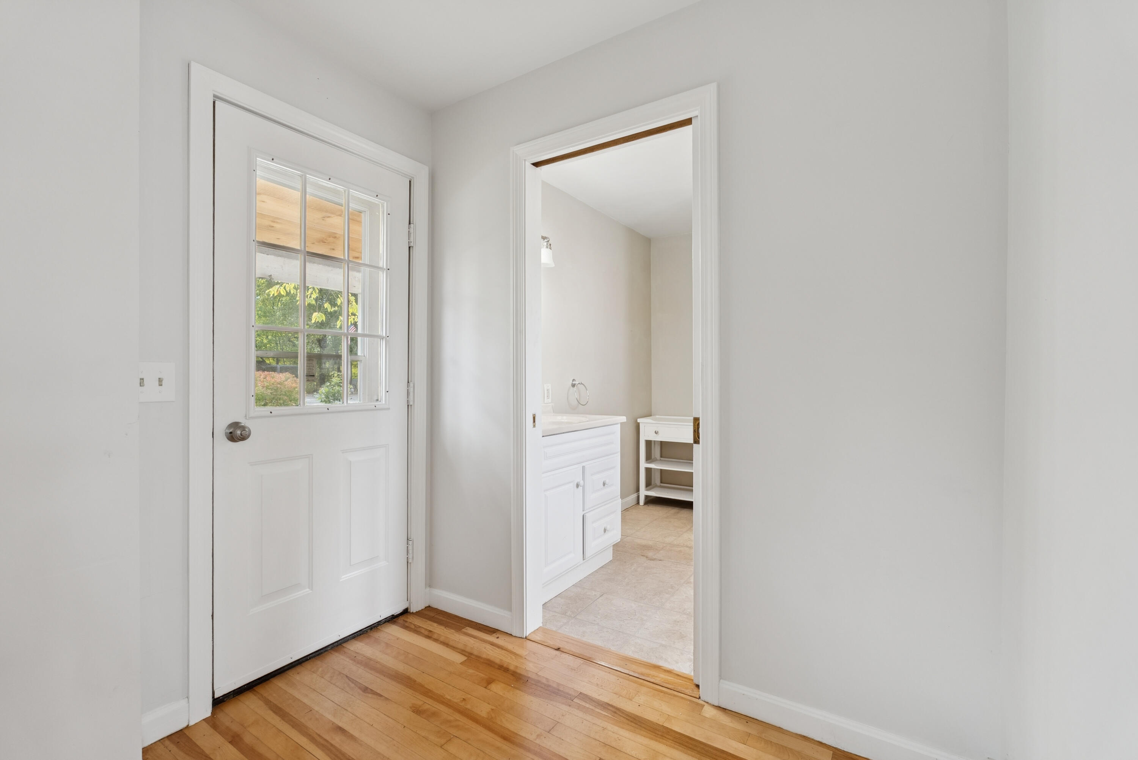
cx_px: 569
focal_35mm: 16
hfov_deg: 96.7
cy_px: 380
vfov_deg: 73.8
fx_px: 506
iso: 320
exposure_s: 1/40
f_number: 7.1
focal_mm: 16
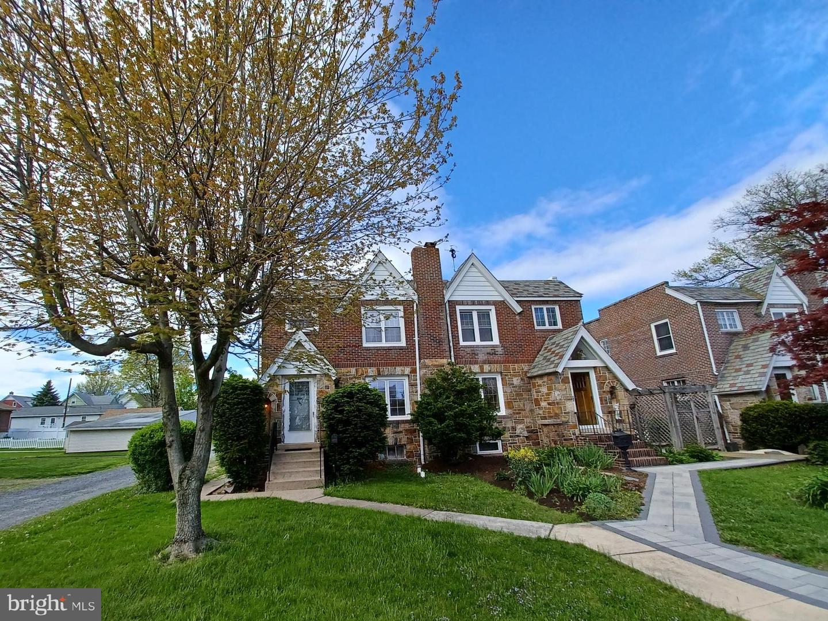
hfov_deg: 106.2
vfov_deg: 90.0
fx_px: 311
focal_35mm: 13
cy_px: 310
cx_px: 414
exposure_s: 1/757
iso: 40
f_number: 2.2
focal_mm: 1.42
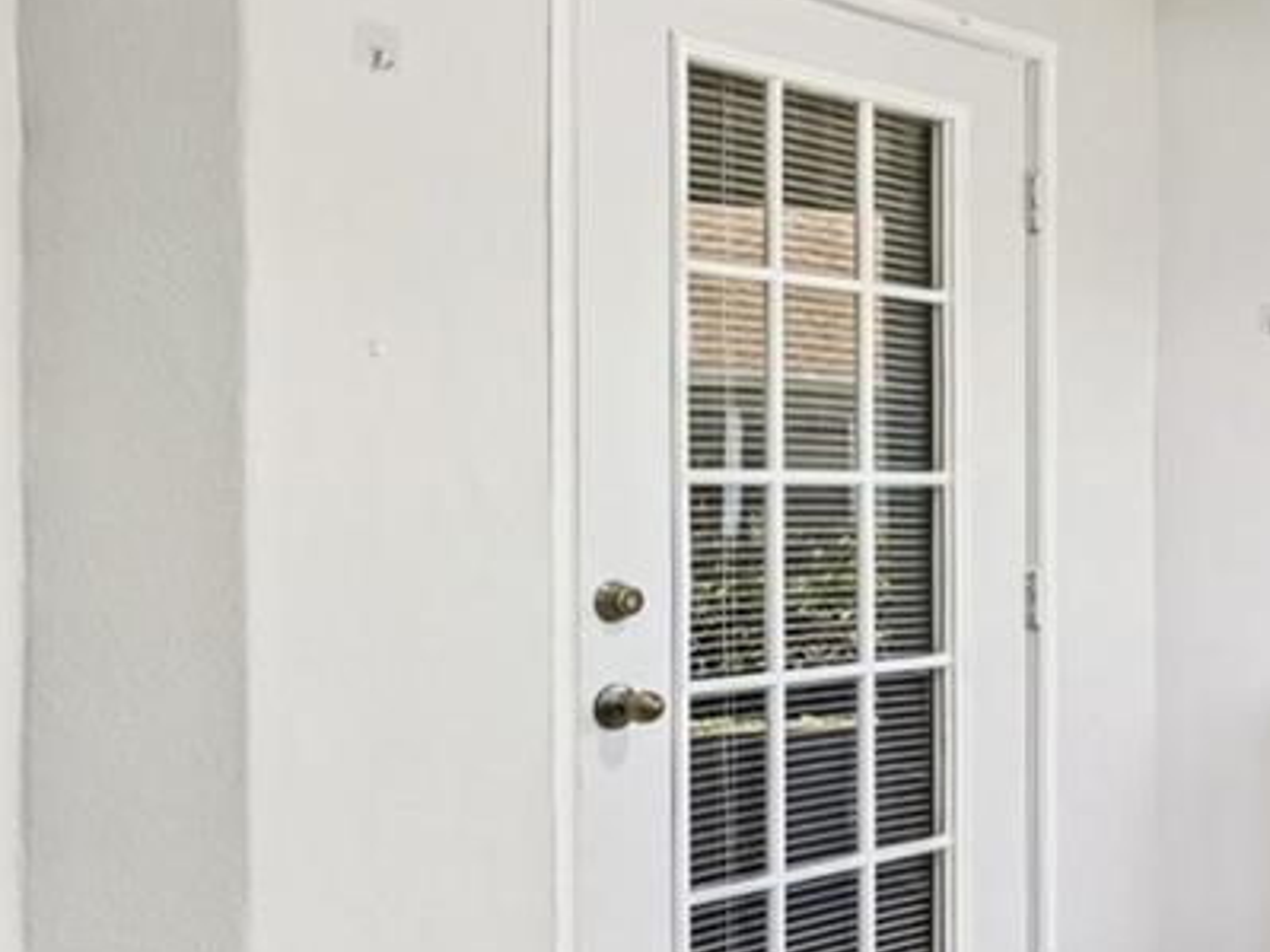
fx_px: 1981
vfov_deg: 27.0
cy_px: 449
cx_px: 2381
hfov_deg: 21.0
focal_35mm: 54
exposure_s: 1/320
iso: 400
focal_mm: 14
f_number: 8
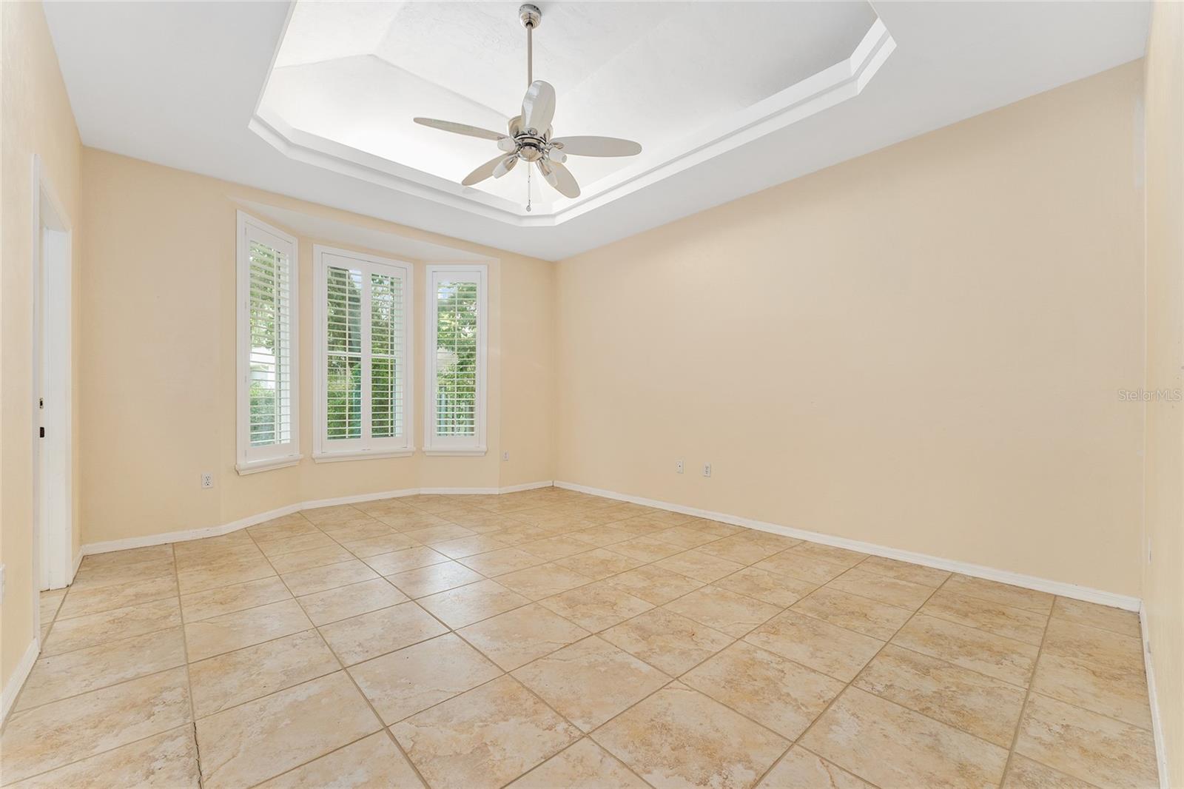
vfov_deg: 78.8
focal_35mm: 15
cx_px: 592
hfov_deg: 101.9
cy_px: 394
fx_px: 480
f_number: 7.1
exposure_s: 1/6
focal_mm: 14.6
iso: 400
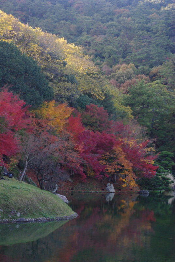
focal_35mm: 82
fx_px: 596
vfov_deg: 24.7
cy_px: 131
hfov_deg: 16.7
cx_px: 88
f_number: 8
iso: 800
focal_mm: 55
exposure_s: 1/125
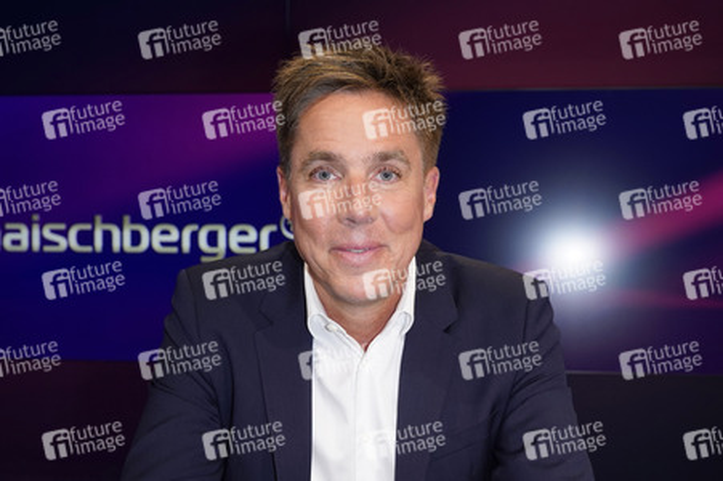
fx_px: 763
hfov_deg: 50.7
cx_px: 362
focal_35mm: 38
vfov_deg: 35.0
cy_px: 240
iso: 2000
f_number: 5.6
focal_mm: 38
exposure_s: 1/160
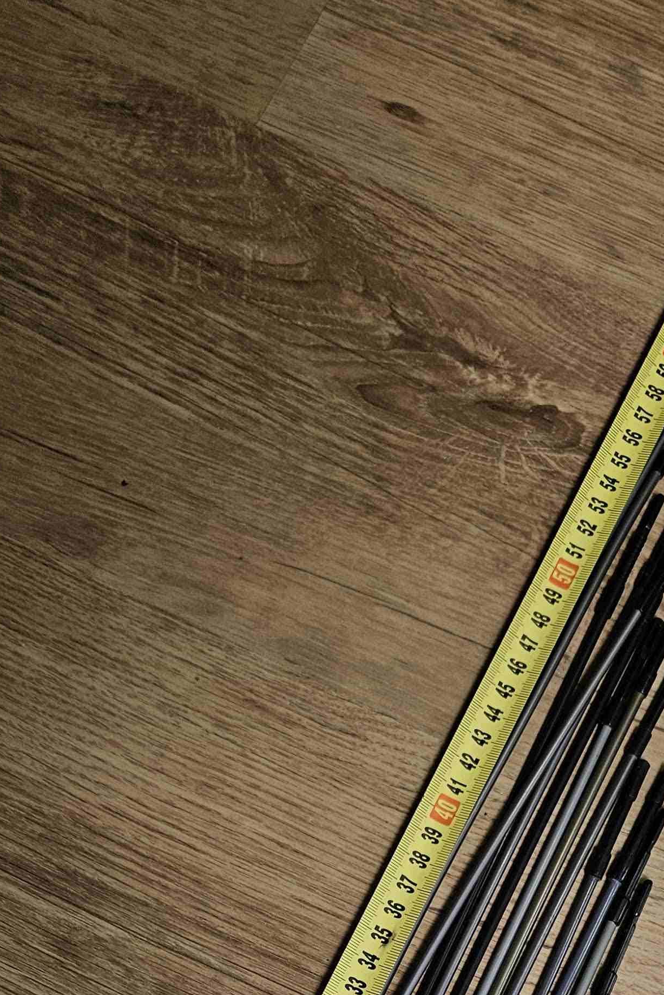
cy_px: 1052
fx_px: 1438
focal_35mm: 52
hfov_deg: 25.9
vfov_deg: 33.9
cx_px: 398
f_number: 1.8
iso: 50
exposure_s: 1/100
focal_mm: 5.4
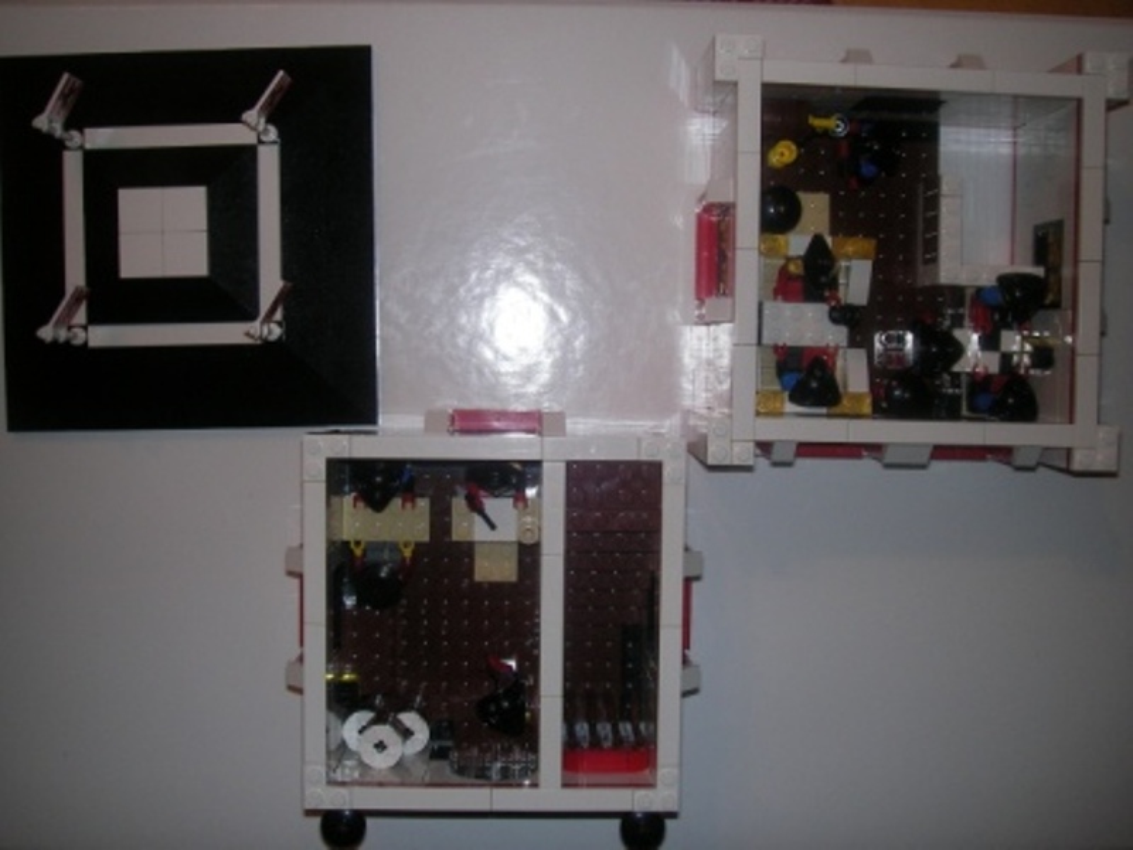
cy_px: 425
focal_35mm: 38
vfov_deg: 37.7
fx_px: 1244
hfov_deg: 49.0
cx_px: 566
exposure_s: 1/30
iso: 100
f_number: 3.3
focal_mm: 6.3
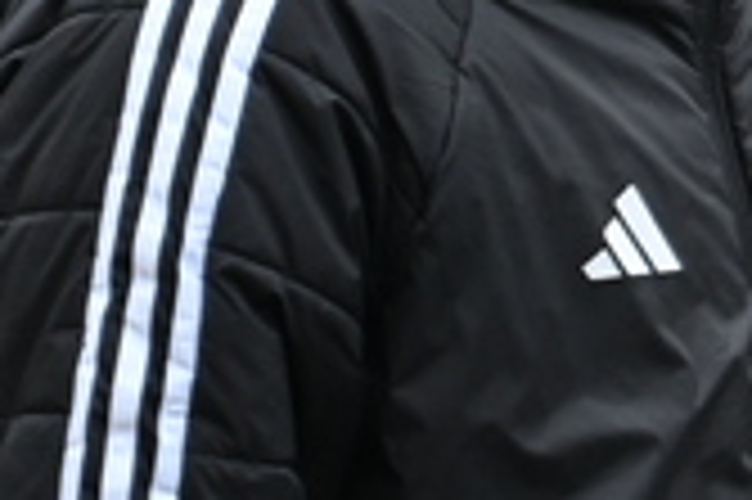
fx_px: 10497
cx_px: 2450
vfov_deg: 2.7
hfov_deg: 3.9
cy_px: 41
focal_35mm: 503
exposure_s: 1/800
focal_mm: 70
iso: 2000
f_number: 4
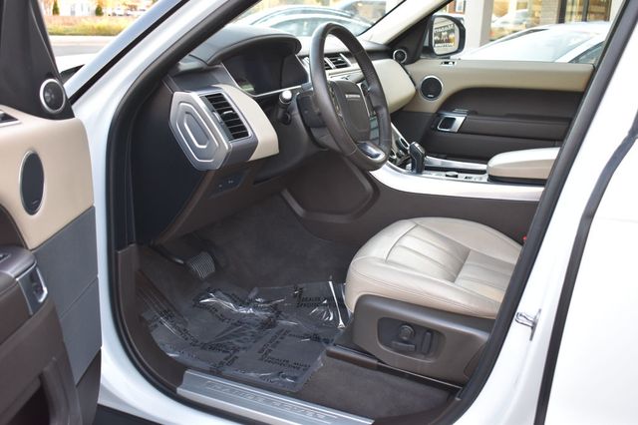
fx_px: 664
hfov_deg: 51.3
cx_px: 319
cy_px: 212
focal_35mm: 38
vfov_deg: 35.5
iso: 800
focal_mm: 25
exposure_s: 1/60
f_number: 4
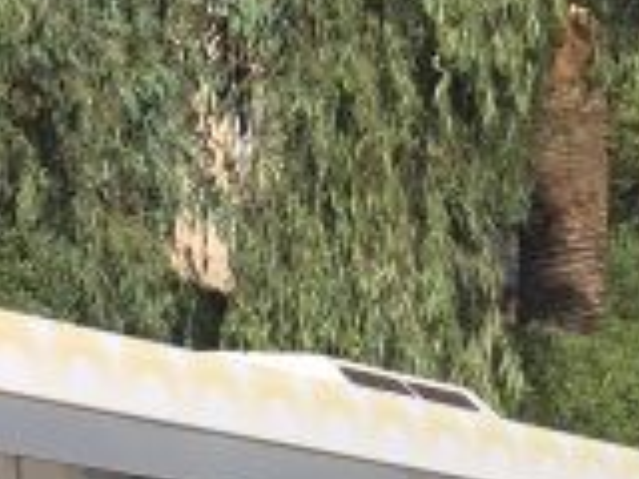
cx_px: -711
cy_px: 591
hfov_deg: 5.8
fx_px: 6129
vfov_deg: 4.5
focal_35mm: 332
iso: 16
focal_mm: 6
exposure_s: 1/906
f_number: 2.4
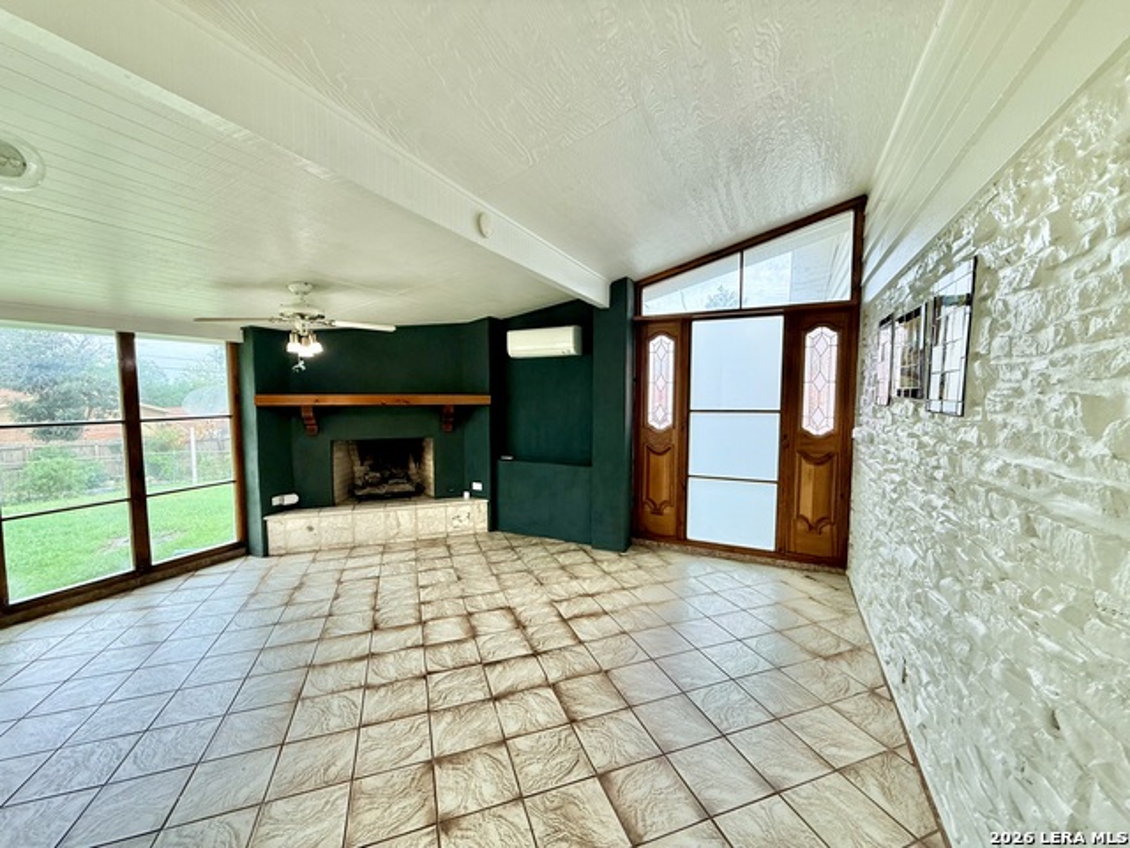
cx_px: 565
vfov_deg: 85.7
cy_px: 424
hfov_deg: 102.1
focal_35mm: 14
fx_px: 457
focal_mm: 2.22
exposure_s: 1/140
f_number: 2.2
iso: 64
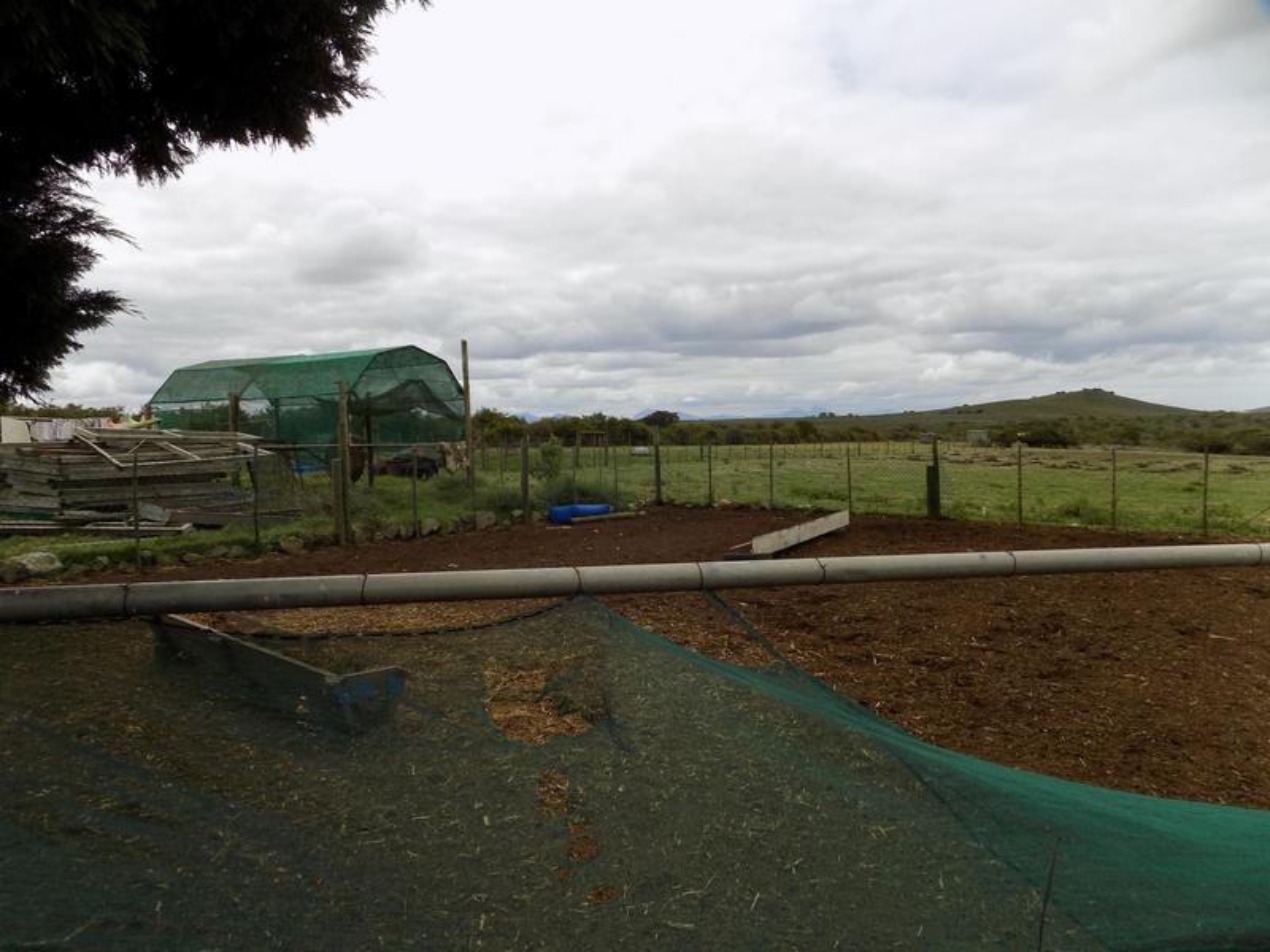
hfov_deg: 73.9
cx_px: 635
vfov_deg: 58.9
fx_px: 844
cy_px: 476
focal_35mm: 23
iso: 80
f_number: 3.1
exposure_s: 1/1250
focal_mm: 4
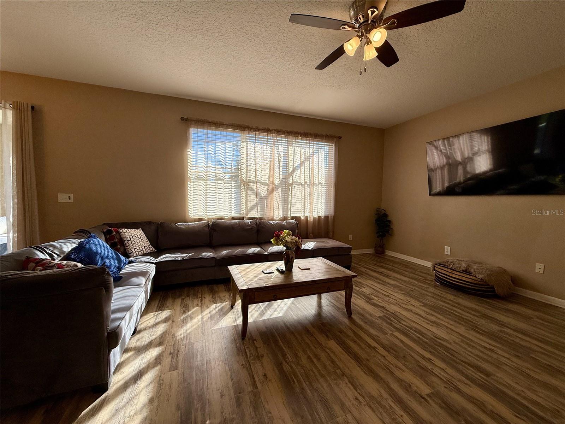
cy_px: 212
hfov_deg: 102.1
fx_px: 229
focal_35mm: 14
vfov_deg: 85.7
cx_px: 282
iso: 50
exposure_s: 1/219
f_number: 2.2
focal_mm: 2.22
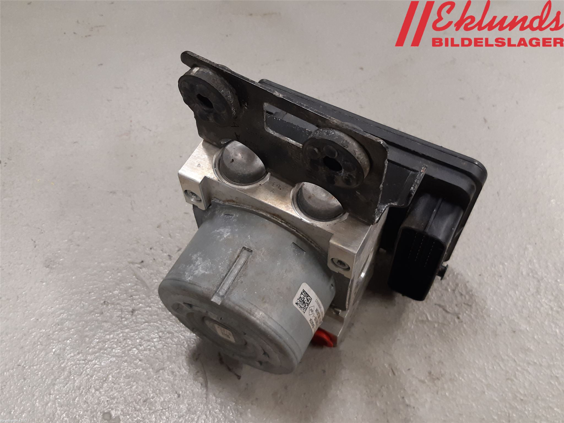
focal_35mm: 26
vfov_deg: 53.1
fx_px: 424
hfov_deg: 67.3
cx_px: 282
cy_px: 212
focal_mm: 3.93
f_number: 1.7
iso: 125
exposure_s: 1/50
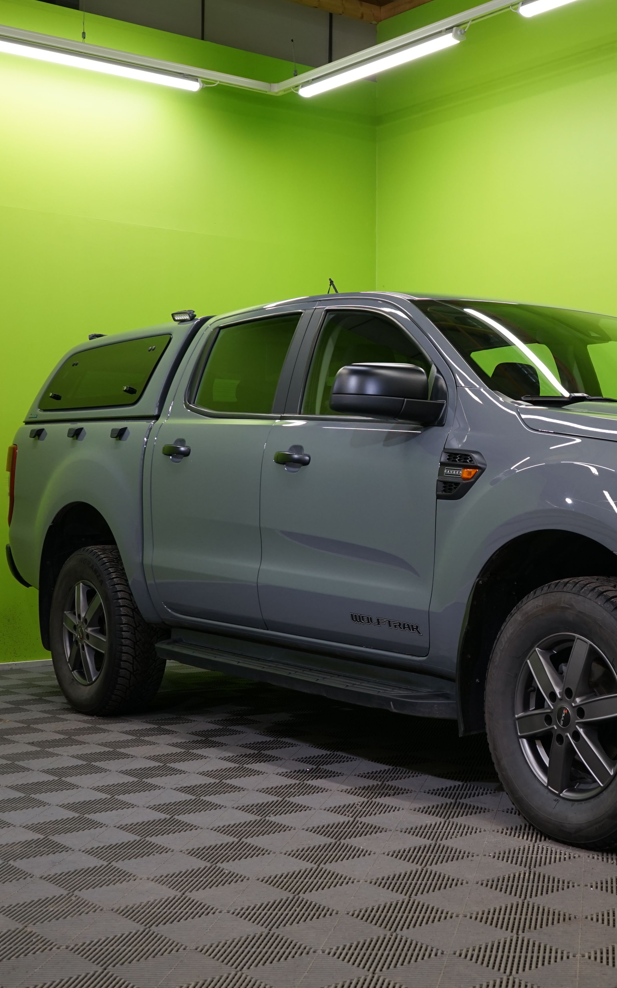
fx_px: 1426
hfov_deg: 23.8
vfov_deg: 38.2
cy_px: 491
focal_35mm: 53
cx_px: 549
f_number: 6.3
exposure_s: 1/30
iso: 500
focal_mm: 34
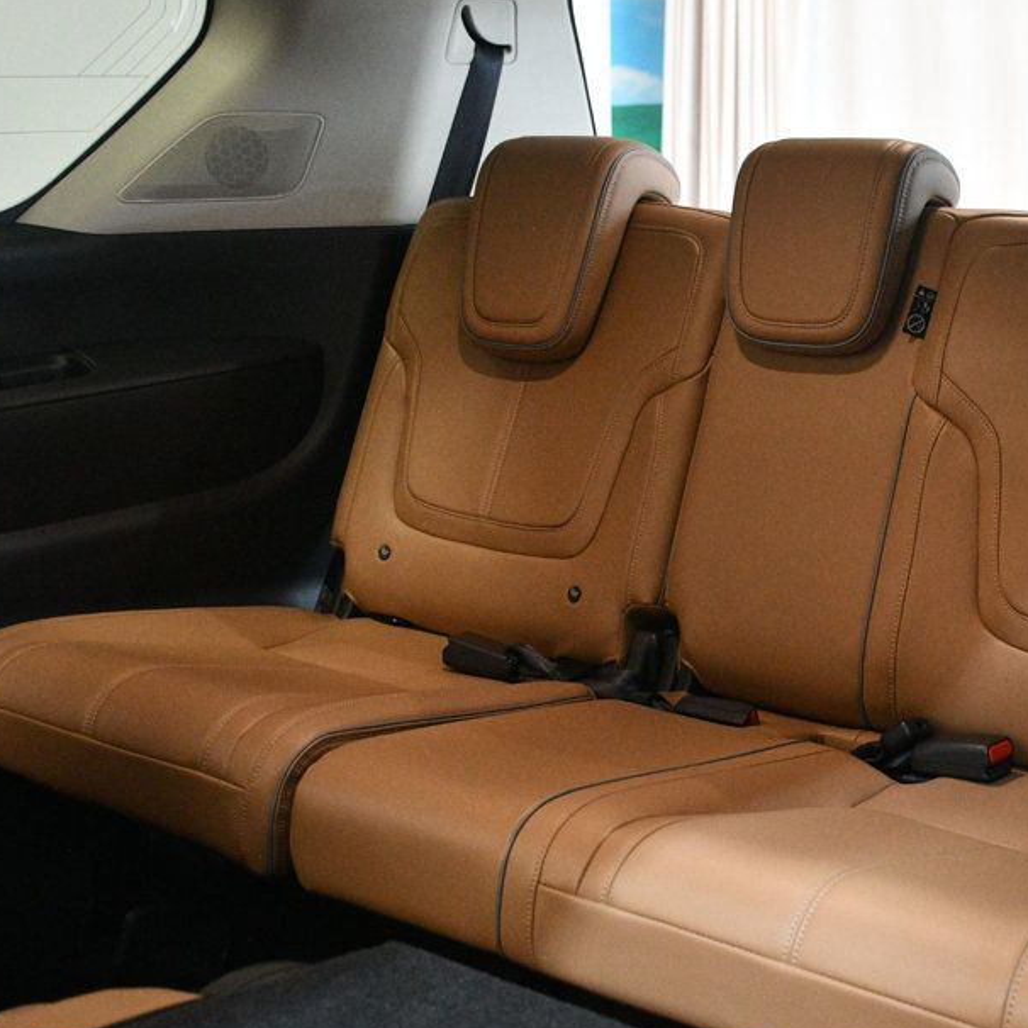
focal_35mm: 56
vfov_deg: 30.6
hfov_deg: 30.2
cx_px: 736
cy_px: 516
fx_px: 1882
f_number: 3.8
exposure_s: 1/60
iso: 4500
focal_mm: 26
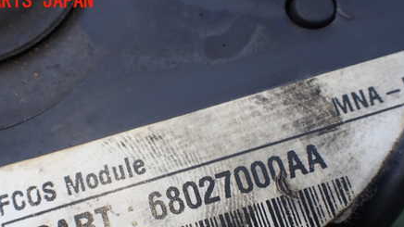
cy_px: 198
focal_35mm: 45
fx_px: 482
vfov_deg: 25.8
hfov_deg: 45.5
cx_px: 203
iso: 125
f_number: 3.2
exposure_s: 1/125
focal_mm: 5.4
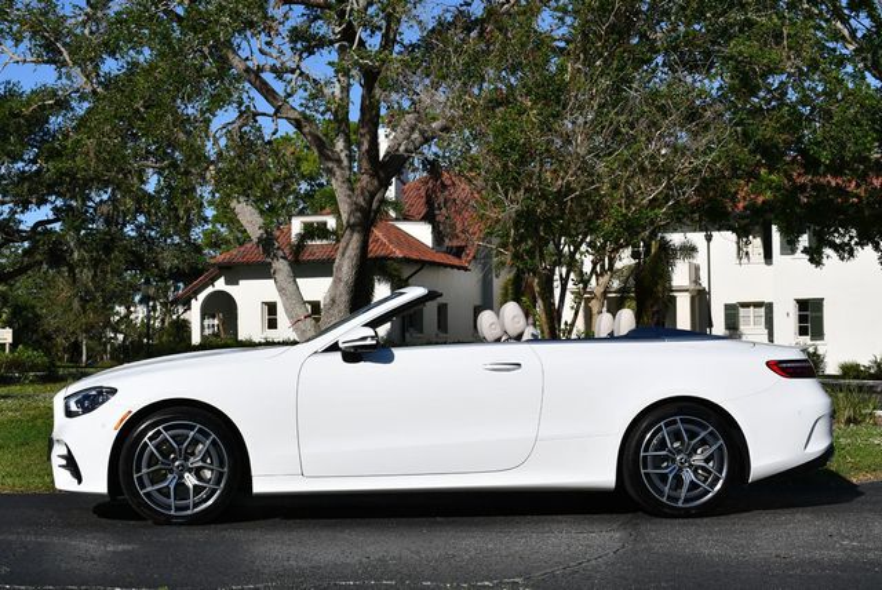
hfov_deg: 35.6
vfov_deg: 24.2
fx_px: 1373
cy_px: 295
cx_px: 441
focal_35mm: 56
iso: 100
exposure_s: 1/400
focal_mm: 28
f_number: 10
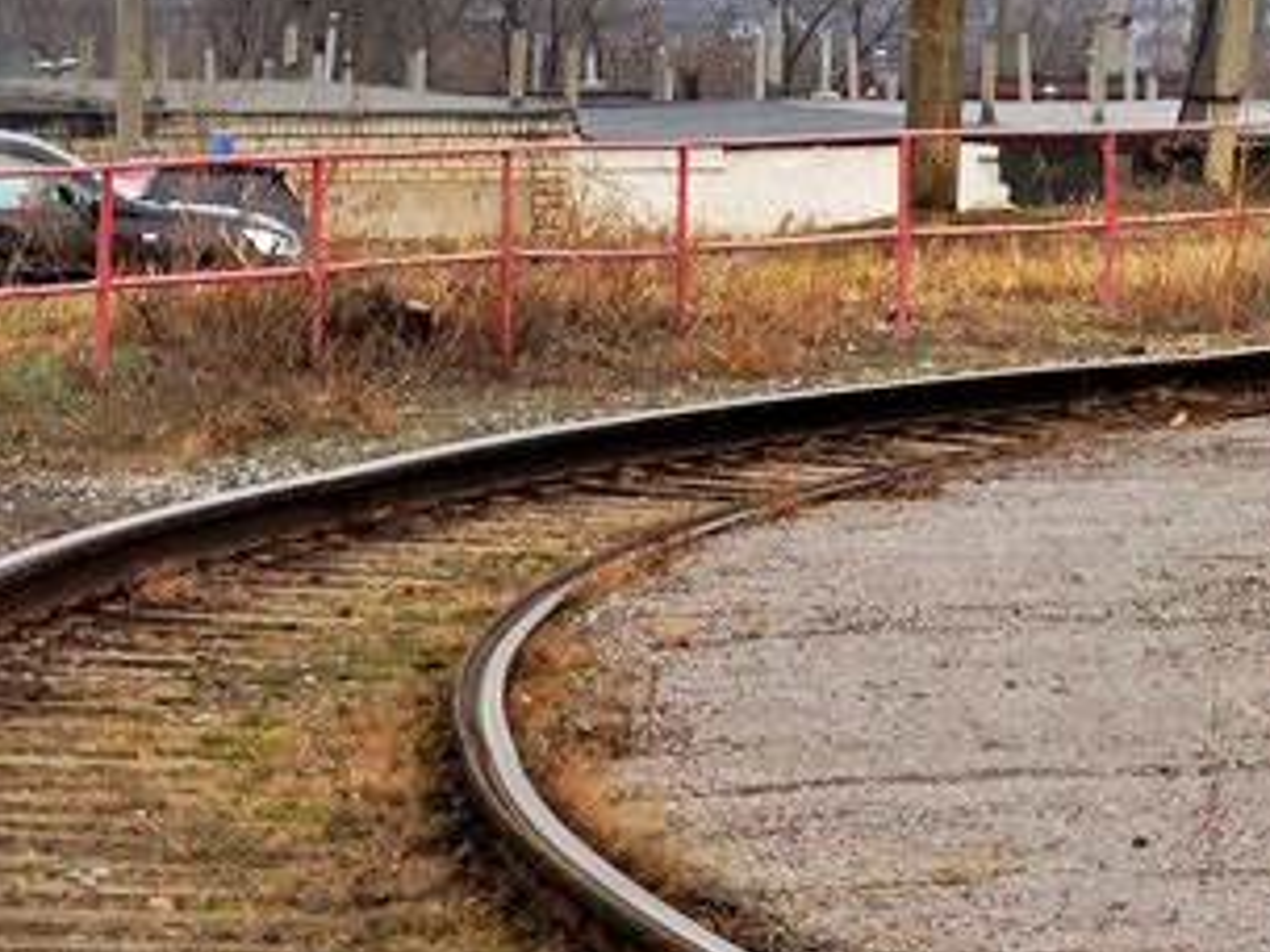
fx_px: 8768
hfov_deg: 8.0
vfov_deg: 6.2
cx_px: 2168
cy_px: -372
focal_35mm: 239
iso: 200
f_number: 4.8
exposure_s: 1/160
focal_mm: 42
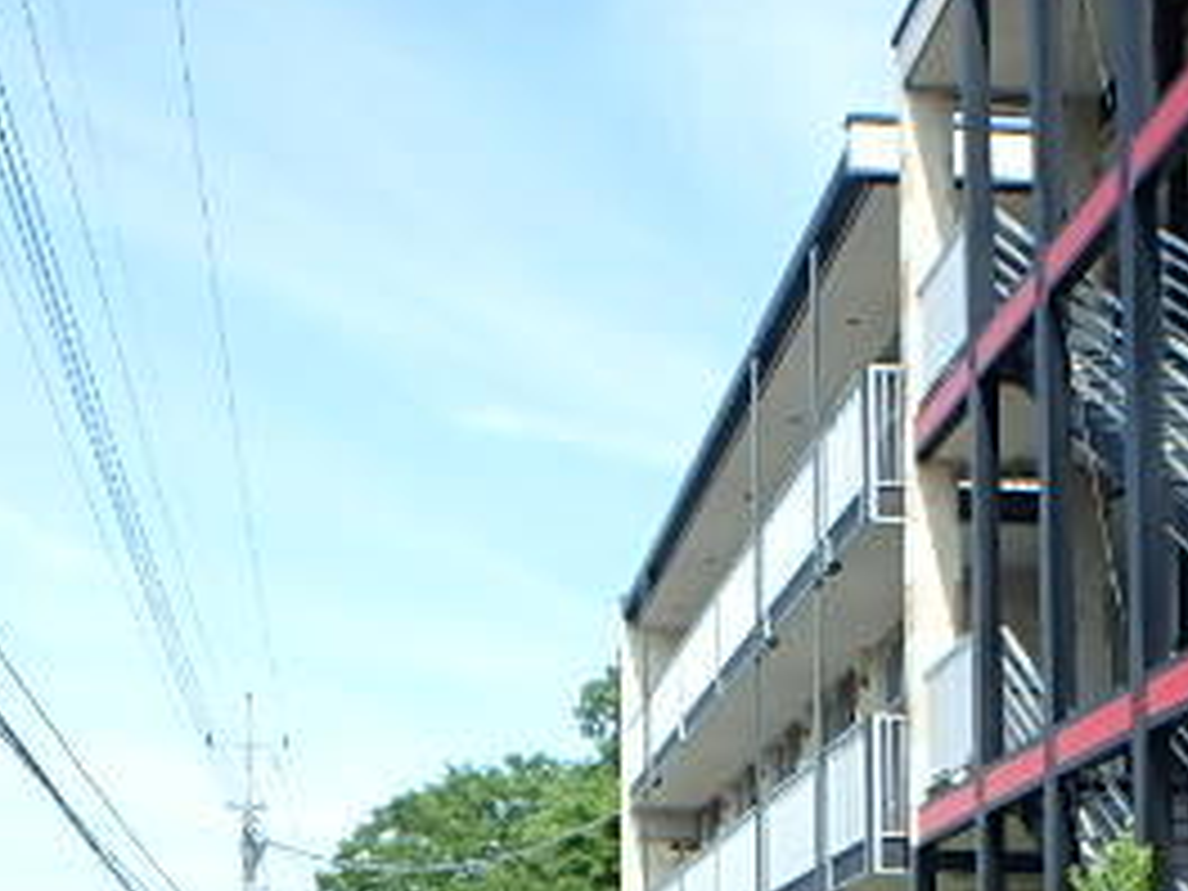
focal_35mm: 51
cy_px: 1053
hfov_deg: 37.5
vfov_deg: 25.7
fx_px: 1750
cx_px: 558
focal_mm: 3.7
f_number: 3.5
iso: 125
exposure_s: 1/500
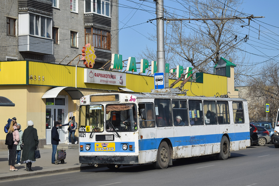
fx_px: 589
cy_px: 93
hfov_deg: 26.6
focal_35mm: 76
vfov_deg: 17.9
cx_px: 146
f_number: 5.6
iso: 100
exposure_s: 1/800
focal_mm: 48
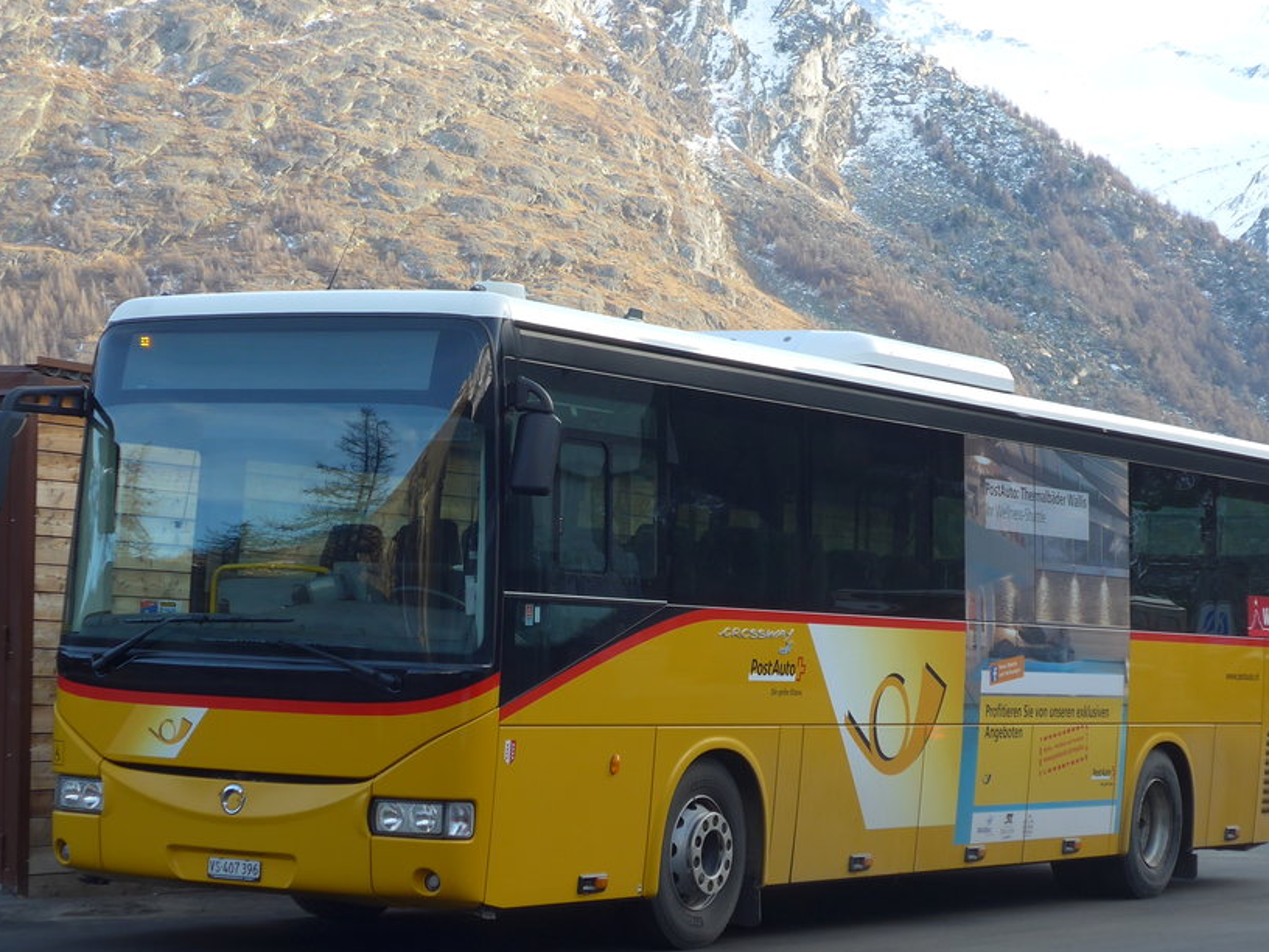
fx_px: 3556
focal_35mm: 97
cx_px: 614
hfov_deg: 20.2
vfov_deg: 15.2
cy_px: 479
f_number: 3.9
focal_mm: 13.4
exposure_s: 1/125
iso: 80
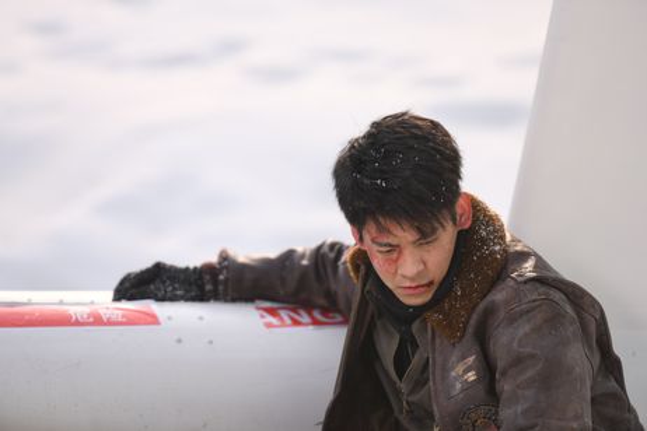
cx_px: 324
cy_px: 216
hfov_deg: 10.3
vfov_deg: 6.9
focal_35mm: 200
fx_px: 3594
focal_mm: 200
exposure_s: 1/640
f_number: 3.5
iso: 64
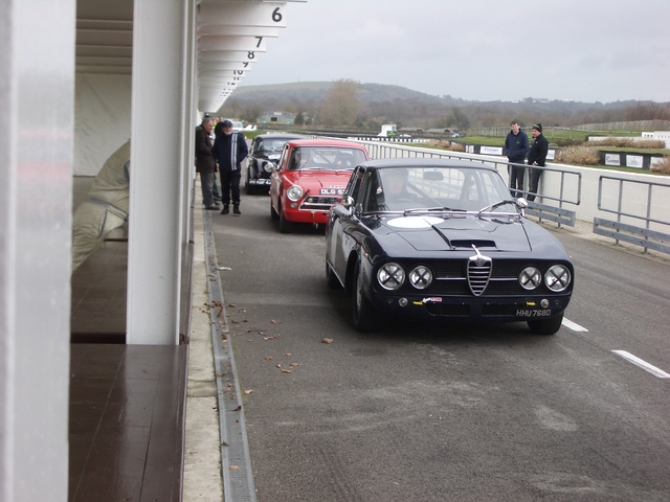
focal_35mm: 62
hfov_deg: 31.2
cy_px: 251
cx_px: 335
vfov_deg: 23.7
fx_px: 1200
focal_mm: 10.2
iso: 80
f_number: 3.5
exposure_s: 1/160
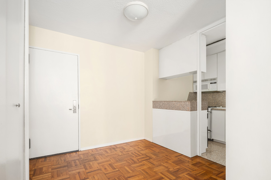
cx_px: 136
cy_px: 90
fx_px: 128
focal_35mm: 17
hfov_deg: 93.3
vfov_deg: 70.4
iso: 500
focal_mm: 17
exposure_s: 1.5
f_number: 22
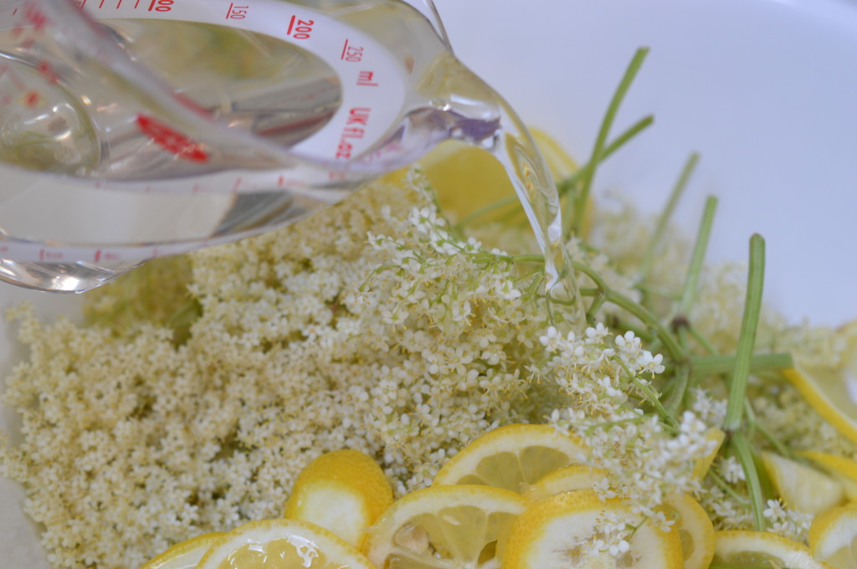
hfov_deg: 33.4
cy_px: 284
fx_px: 1427
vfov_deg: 22.6
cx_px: 428
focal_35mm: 60
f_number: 5.6
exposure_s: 1/125
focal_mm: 40
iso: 250
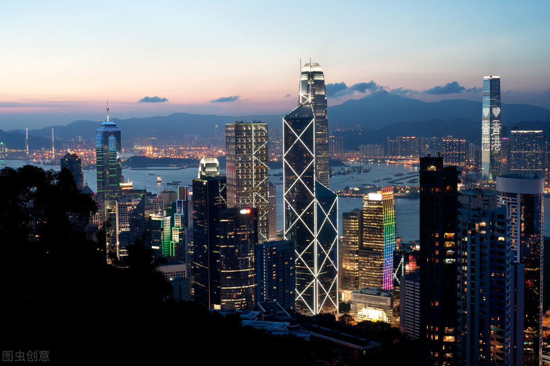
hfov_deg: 39.6
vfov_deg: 26.9
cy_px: 183
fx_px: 763
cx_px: 275
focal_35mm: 50
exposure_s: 2.5
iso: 200
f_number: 14
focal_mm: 50
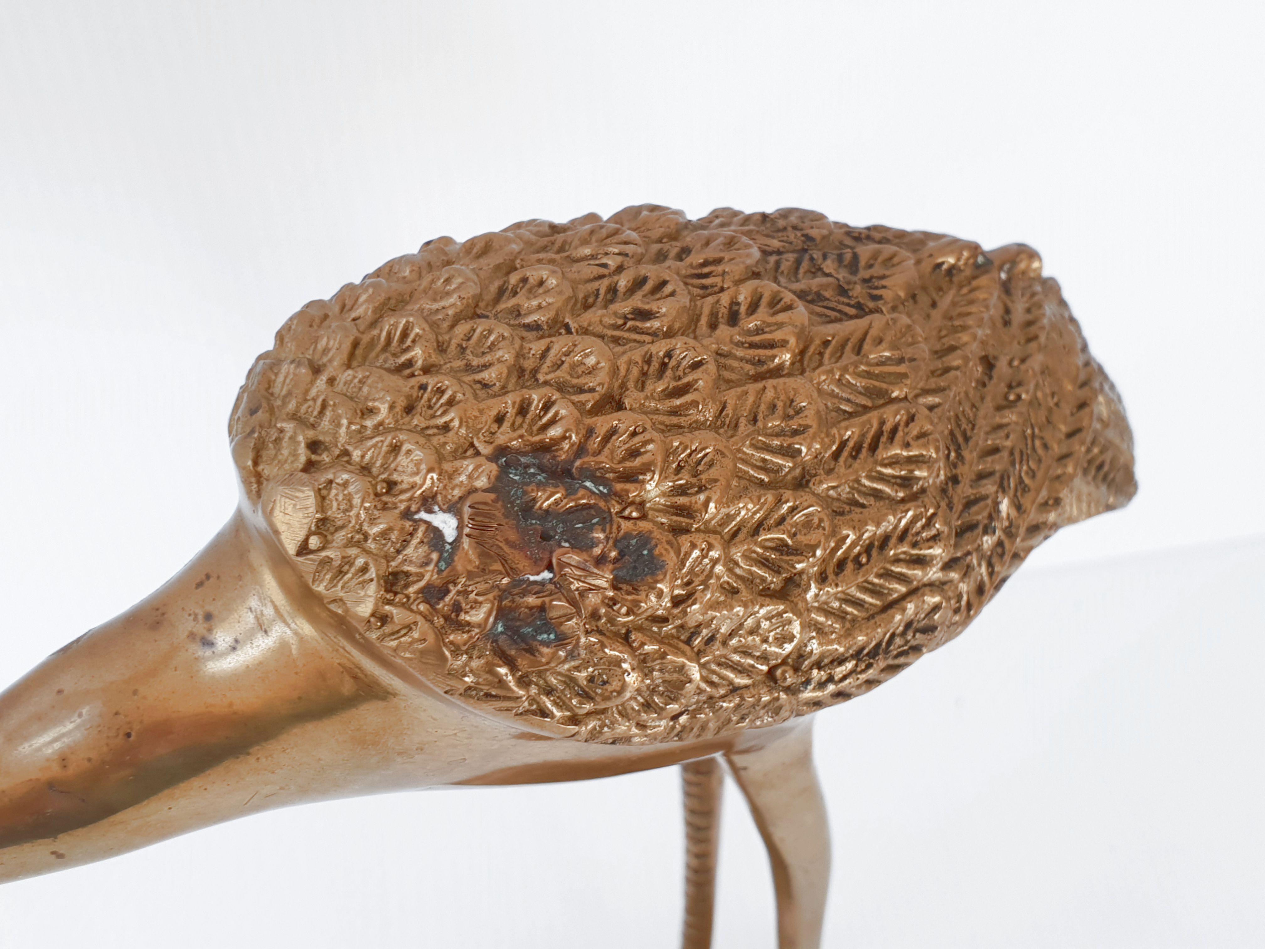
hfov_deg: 67.3
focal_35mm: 26
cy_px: 474
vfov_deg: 53.1
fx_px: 950
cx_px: 632
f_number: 2.4
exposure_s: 1/50
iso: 64
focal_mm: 4.3
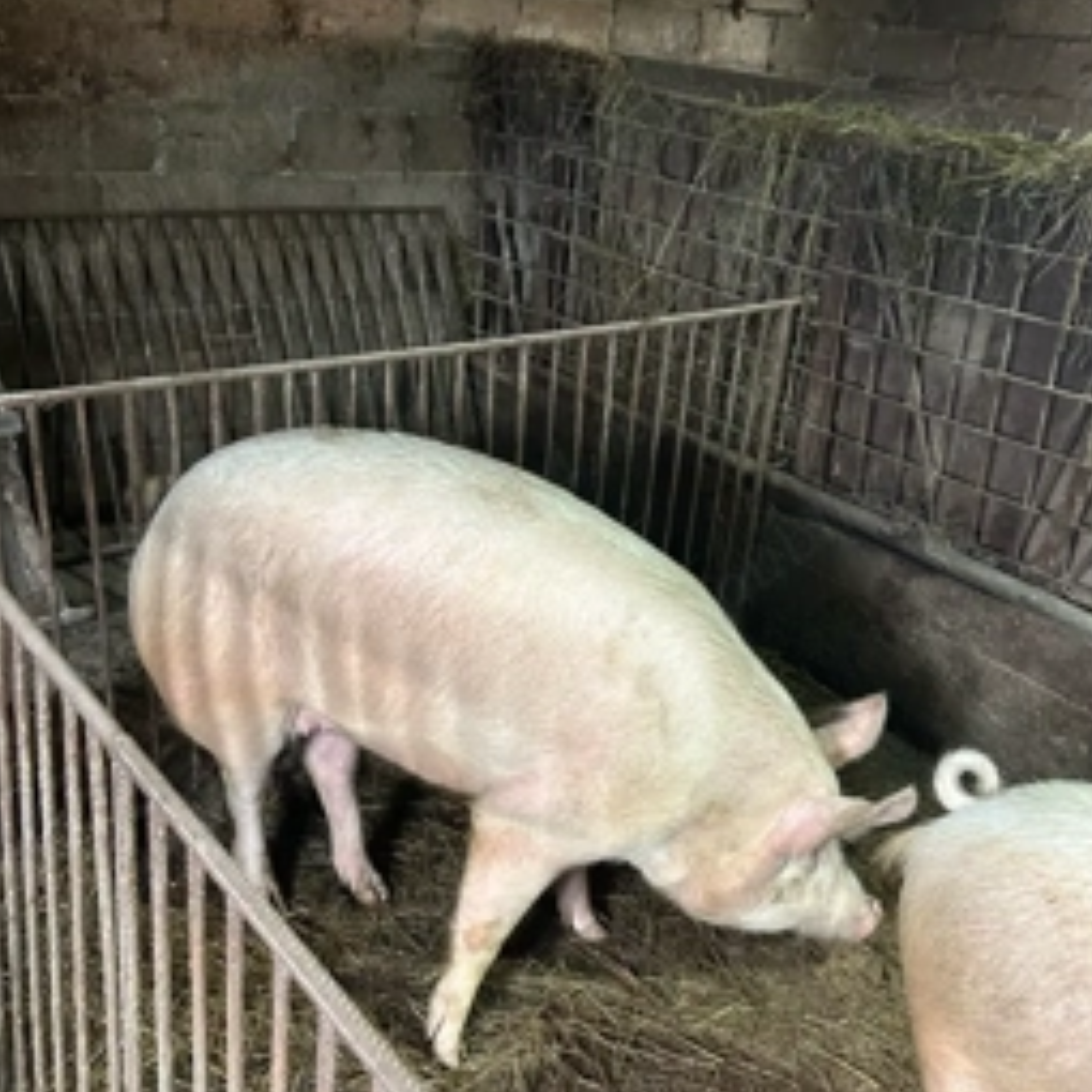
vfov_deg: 46.0
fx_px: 1285
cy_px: 561
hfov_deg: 46.0
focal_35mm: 36
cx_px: 600
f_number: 1.5
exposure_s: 1/33
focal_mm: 5.7
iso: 400
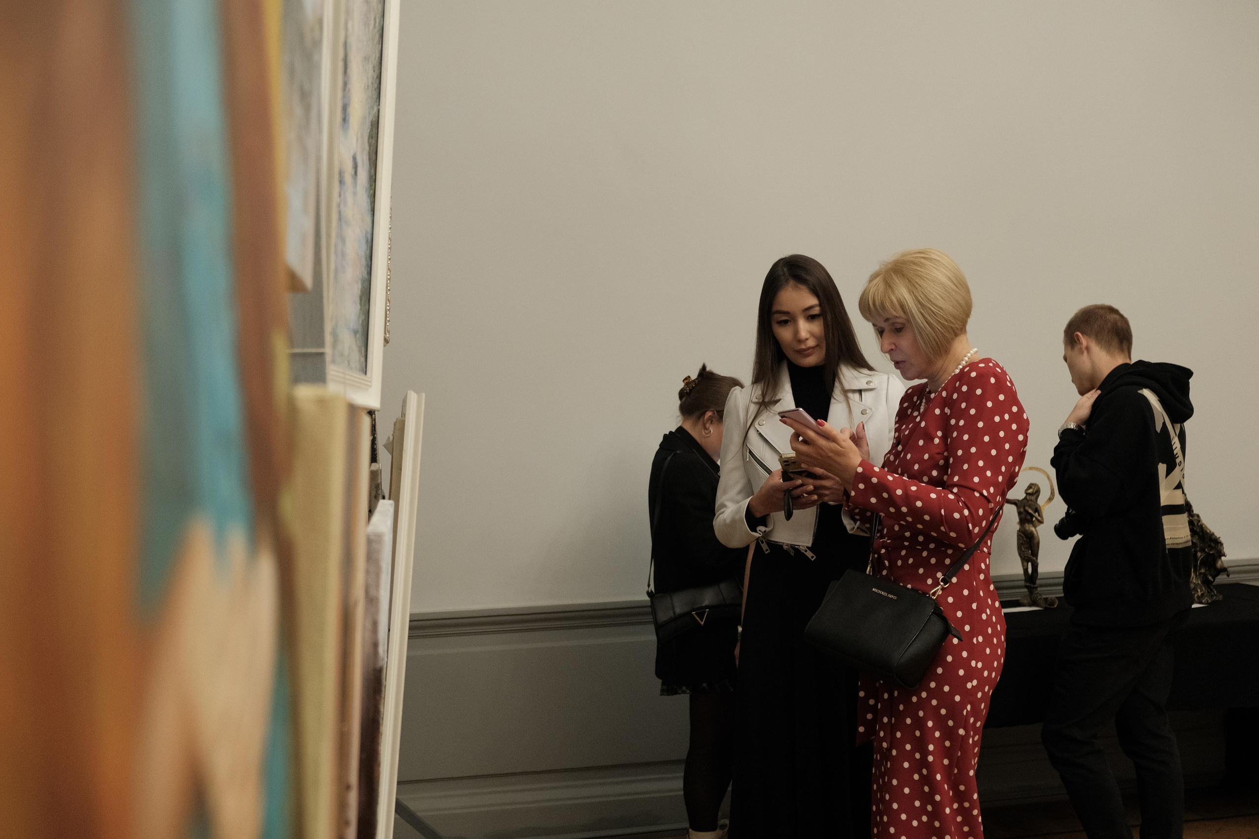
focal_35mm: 42
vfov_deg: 31.9
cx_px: 630
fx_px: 1469
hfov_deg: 46.4
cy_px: 420
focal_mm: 27.7
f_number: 3.2
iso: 2000
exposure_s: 1/60
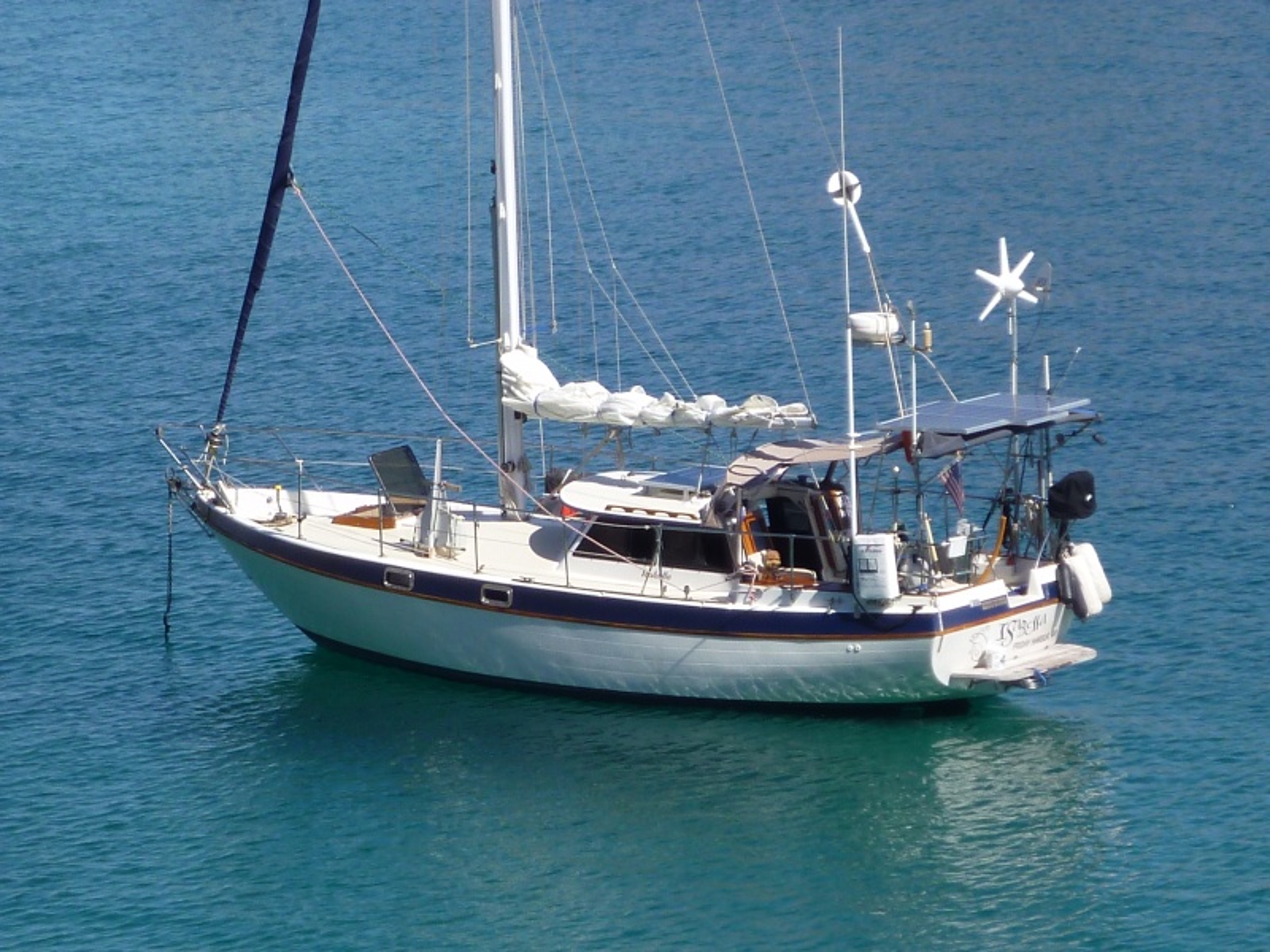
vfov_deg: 5.5
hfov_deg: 7.3
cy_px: 476
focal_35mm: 270
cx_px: 635
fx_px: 9906
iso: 80
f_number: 5.9
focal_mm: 22.8
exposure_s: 1/250
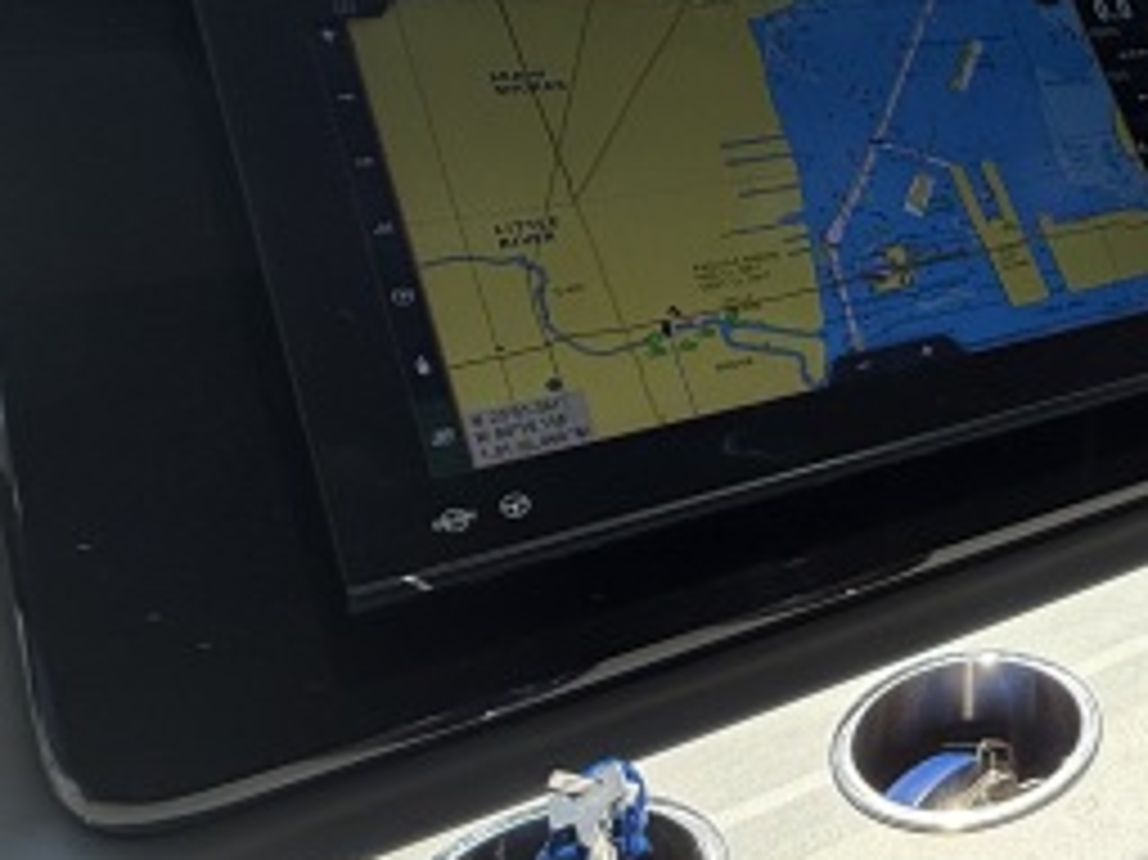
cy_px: 216
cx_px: 1513
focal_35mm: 44
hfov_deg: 32.0
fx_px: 1459
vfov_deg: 32.2
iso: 64
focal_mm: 2.22
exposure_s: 1/985
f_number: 2.2
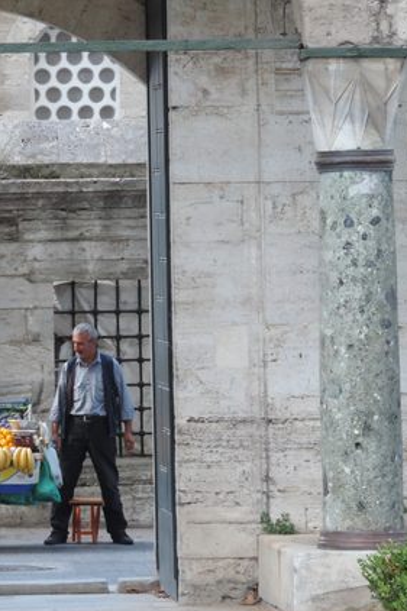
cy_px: 323
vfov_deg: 5.8
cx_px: -49
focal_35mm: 355
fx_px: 6025
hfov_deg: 3.9
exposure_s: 1/200
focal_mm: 40.1
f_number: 4.6
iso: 400
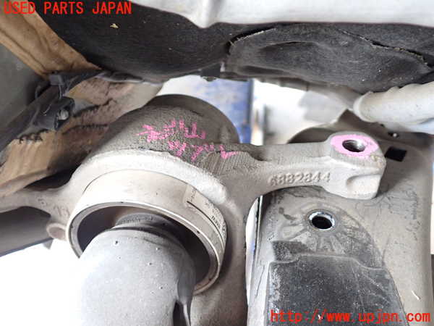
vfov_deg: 46.8
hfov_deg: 60.0
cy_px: 163
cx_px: 217
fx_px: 376
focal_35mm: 30
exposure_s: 1/30
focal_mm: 5.4
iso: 320
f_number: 2.3
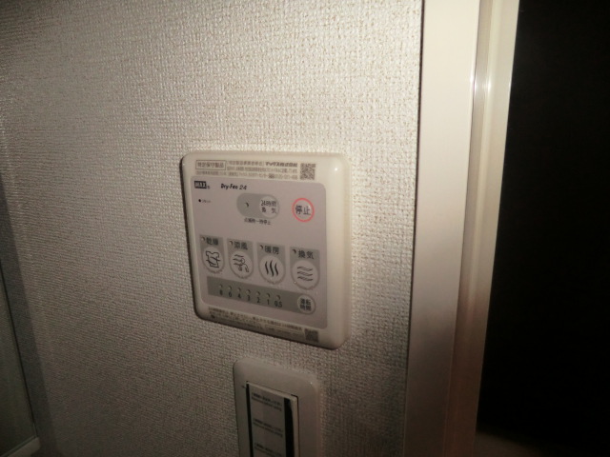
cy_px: 228
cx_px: 305
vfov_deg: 56.8
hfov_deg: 71.6
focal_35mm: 24
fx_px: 423
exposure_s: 1/15
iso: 250
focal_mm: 4.3
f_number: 3.2
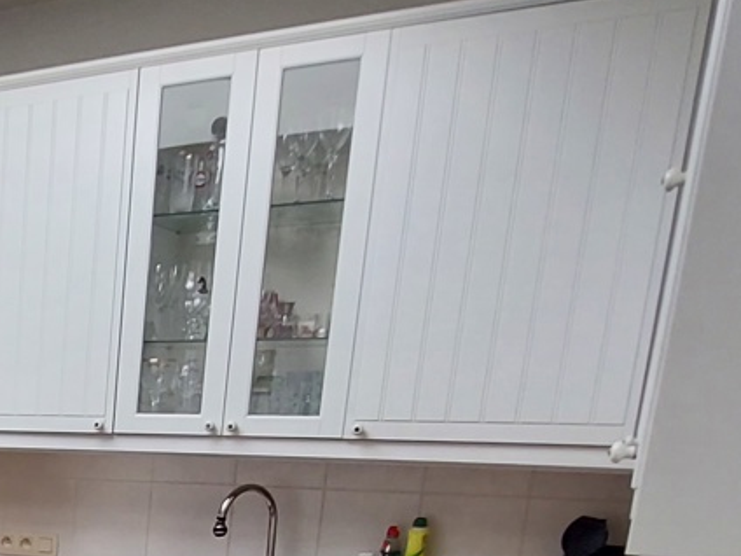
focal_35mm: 49
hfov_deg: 30.6
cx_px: -224
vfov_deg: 25.9
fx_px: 1049
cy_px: 701
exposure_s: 1/50
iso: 64
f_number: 2.2
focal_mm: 1.74
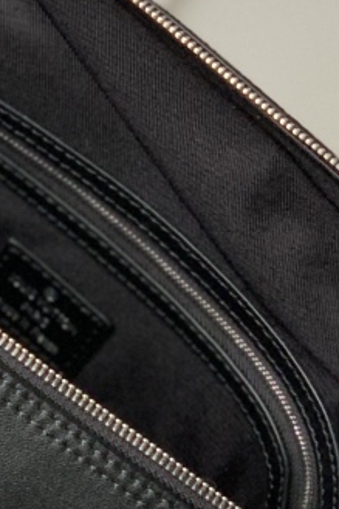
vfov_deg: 8.7
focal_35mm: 237
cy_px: 232
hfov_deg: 5.8
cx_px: -70
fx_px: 3351
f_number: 2.4
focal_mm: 6
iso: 125
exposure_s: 1/60
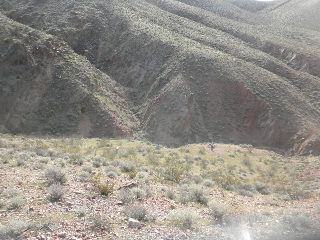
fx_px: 342
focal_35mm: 37
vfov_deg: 38.7
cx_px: 160
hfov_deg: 50.1
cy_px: 120
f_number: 3.5
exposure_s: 1/229
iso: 64
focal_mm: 6.6
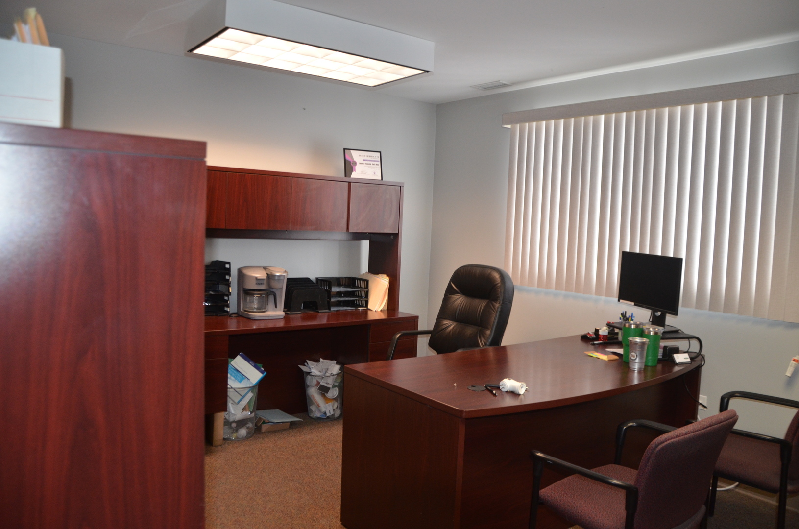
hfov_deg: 67.5
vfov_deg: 47.7
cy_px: 264
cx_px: 400
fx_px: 598
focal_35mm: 27
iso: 800
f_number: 3.5
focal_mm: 18
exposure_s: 1/60
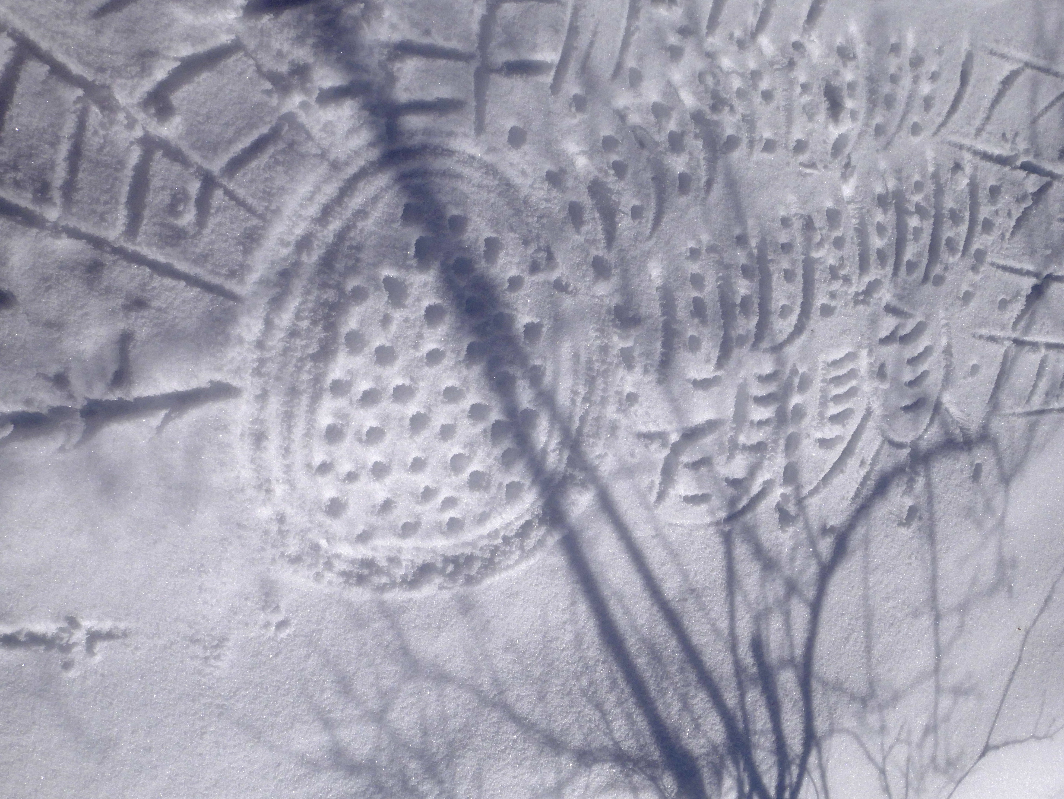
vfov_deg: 36.0
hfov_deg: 46.8
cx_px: 532
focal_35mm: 40
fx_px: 1230
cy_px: 400
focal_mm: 20
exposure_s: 1/3200
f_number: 11
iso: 400
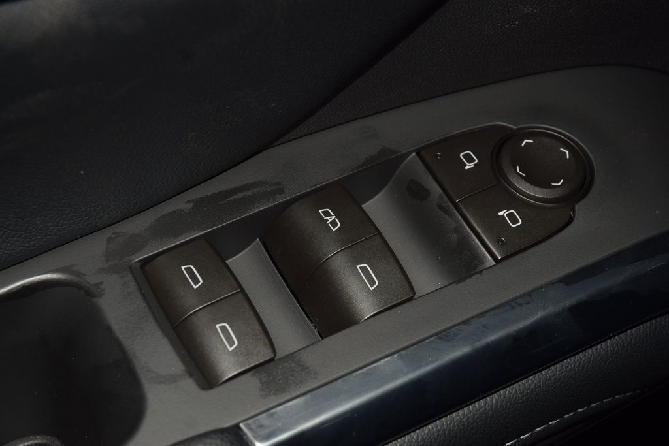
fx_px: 1951
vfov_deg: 13.0
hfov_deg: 19.5
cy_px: 223
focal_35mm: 105
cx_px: 334
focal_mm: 70
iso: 100
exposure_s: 1/125
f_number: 8
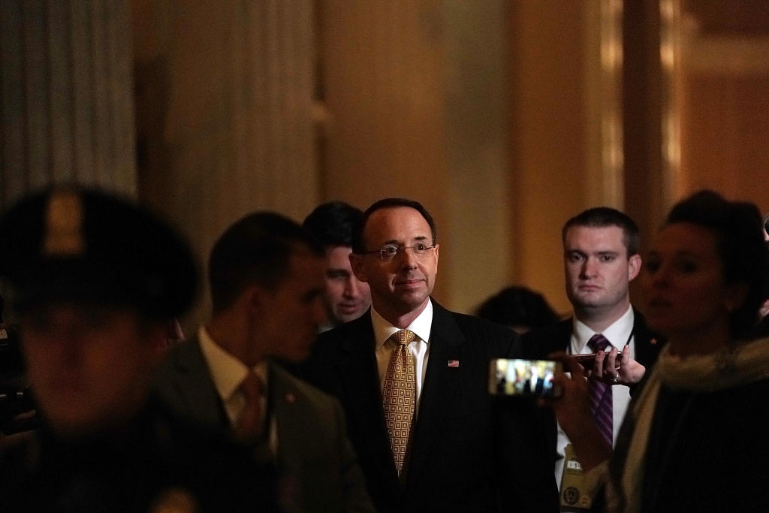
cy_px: 256
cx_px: 384
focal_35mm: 187
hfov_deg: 11.0
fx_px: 3995
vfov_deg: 7.3
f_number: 2.8
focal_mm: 187
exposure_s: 1/1600
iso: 5000
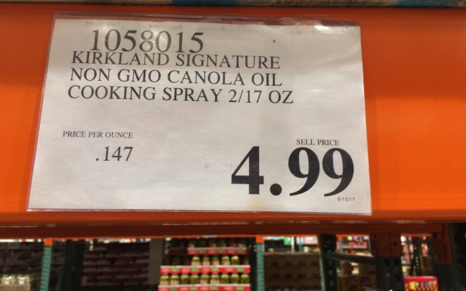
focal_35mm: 31
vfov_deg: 40.4
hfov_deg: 61.2
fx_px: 394
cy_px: 117
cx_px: 233
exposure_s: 1/33
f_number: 2.2
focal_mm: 4.15
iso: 160
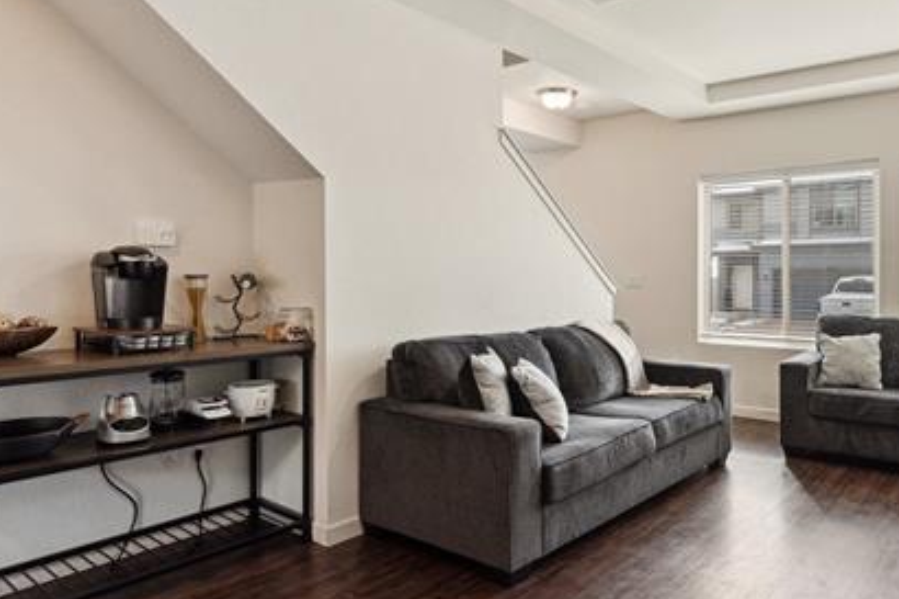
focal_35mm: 25
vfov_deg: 51.2
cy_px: 268
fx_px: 624
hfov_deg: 70.0
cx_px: 581
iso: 1250
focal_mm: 16
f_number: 6.3
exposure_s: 1/200
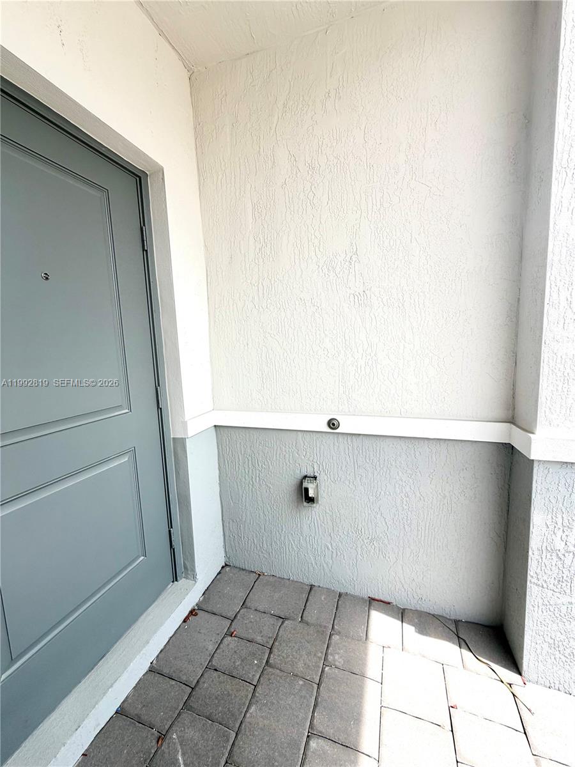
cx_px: 288
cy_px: 384
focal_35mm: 14
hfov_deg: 85.7
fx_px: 310
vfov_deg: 102.1
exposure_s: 1/734
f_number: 2.2
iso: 40
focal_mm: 2.22
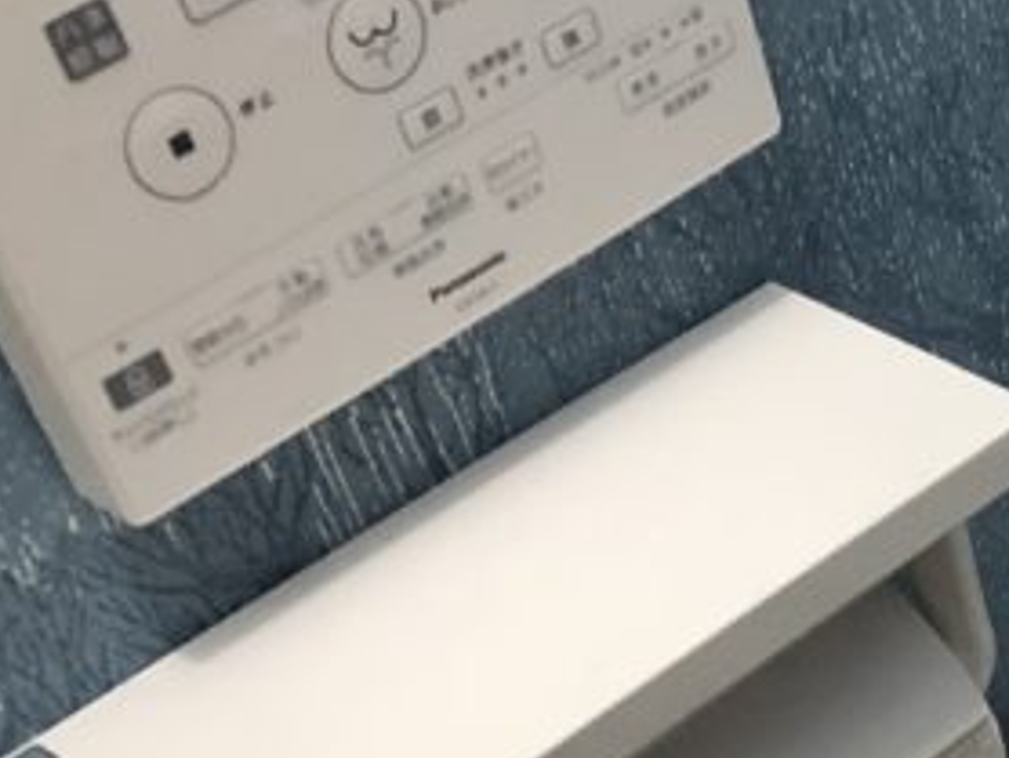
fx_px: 3005
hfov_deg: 16.9
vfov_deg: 14.1
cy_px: 831
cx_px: 1608
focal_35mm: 103
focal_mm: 3.99
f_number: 1.8
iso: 100
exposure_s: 1/15
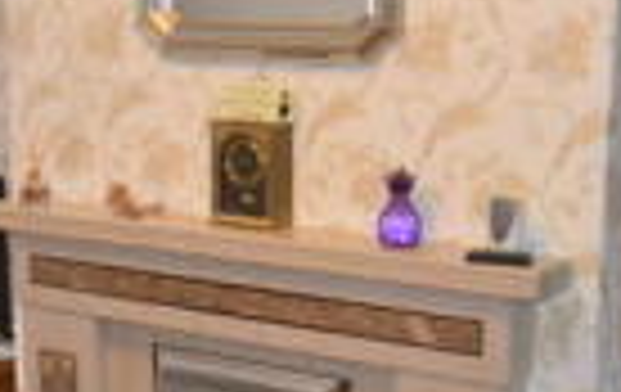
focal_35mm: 83
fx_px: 1412
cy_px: 300
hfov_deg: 24.5
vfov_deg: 15.7
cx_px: 146
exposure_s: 1/80
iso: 800
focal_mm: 11.5
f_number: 4.5
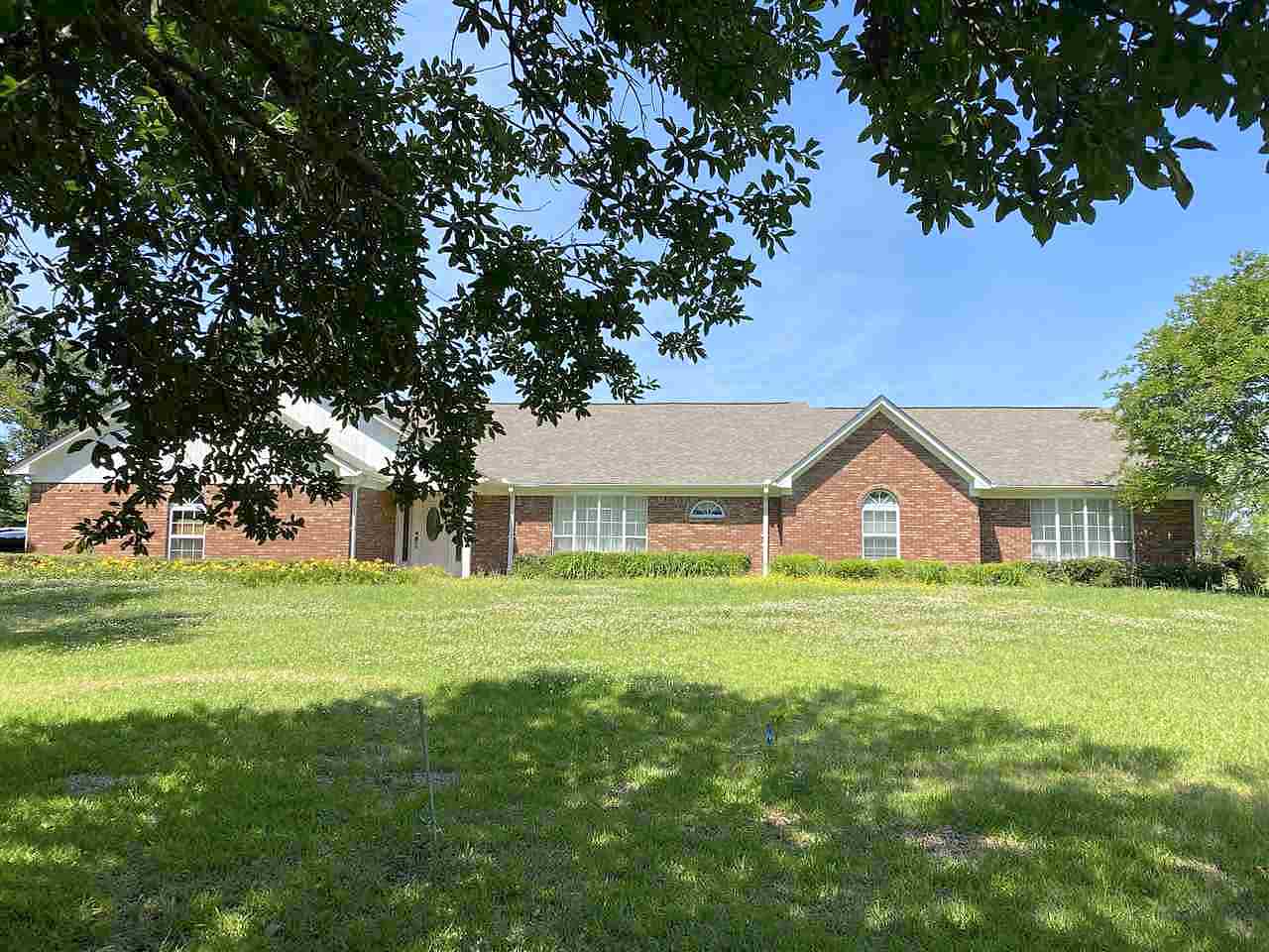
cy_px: 476
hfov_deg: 67.3
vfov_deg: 53.1
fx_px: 953
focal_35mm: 26
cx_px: 634
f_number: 1.8
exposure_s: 1/1543
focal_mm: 4.25
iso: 32
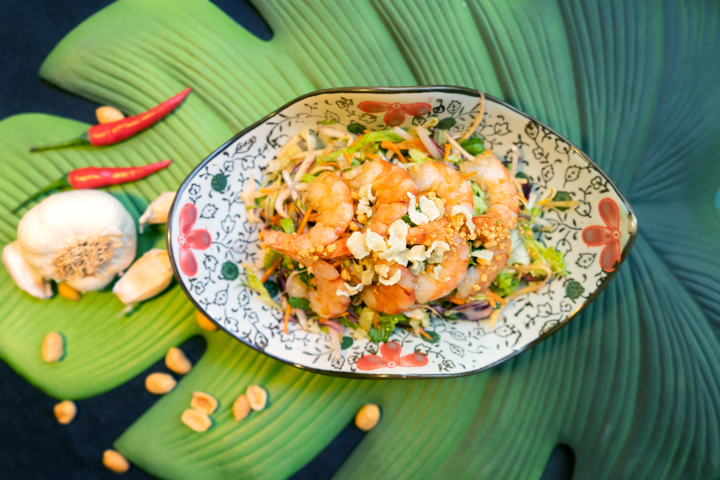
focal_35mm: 29
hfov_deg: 63.7
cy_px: 240
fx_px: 580
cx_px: 360
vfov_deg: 45.0
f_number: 4
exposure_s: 1/125
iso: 1250
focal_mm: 29
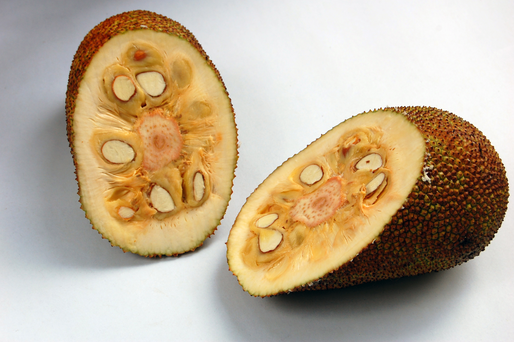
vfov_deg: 18.9
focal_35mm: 72
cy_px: 171
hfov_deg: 28.1
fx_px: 1027
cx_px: 257
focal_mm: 48
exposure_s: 1/200
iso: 200
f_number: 8
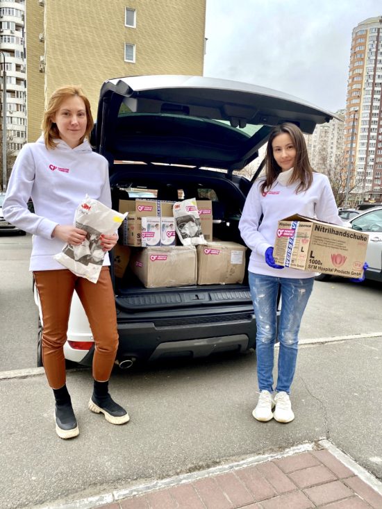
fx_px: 382
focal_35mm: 26
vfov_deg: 67.3
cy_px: 254
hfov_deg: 53.1
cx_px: 191
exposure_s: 1/121
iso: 125
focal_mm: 4.25
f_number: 1.8
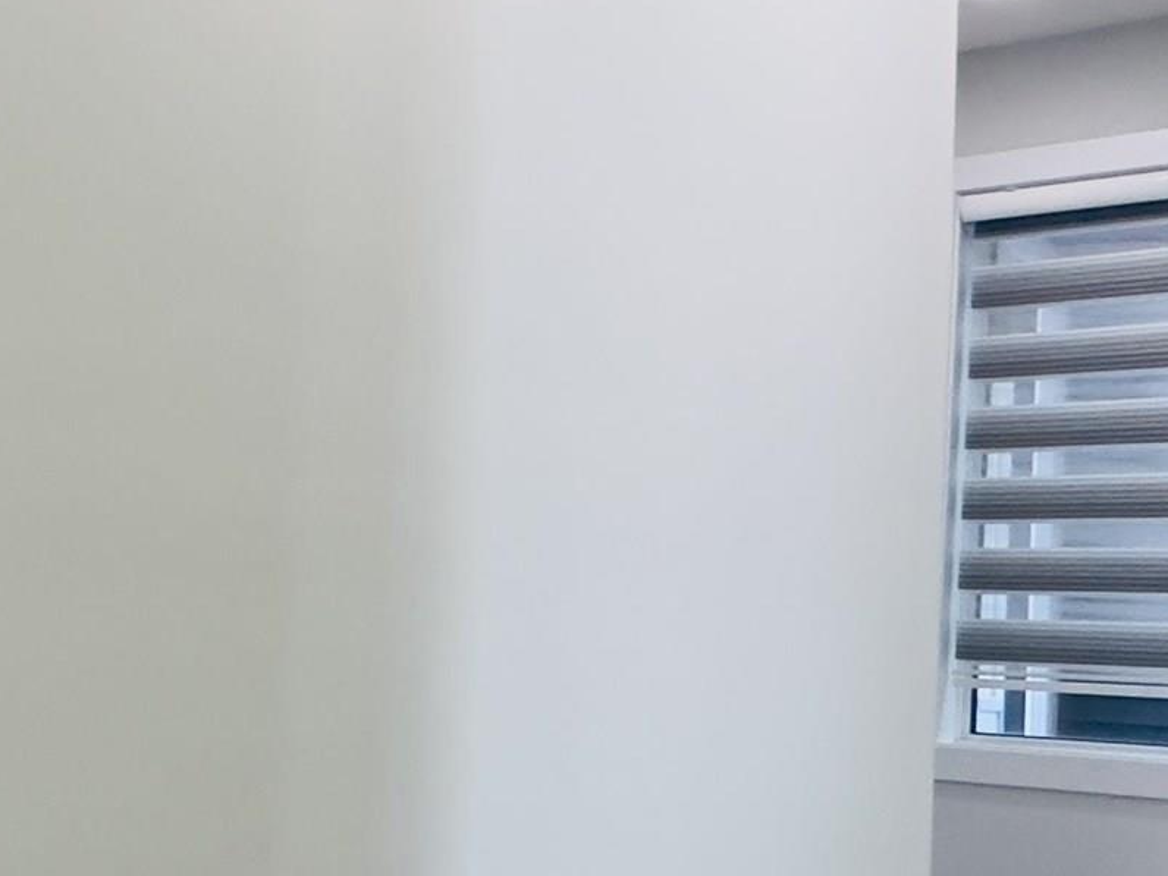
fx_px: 1822
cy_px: 596
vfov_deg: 26.9
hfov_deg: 23.6
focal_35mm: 54
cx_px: -789
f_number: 2.2
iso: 200
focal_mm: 2.22
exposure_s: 1/120
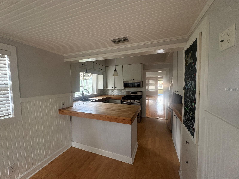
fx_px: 97
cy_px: 90
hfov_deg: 102.1
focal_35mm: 14
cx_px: 120
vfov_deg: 85.7
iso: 250
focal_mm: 2.22
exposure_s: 1/60
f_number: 2.2
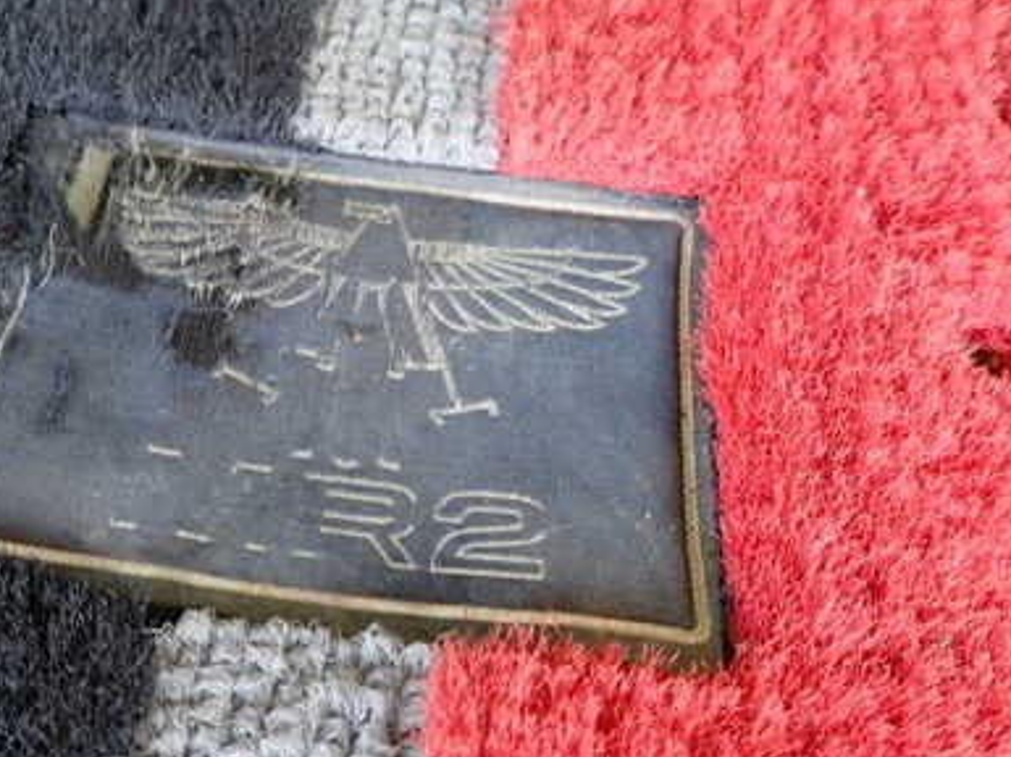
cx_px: 394
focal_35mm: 39
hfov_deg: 47.6
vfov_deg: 36.8
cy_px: 394
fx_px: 1138
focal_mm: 4.5
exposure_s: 1/30
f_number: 2
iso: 320
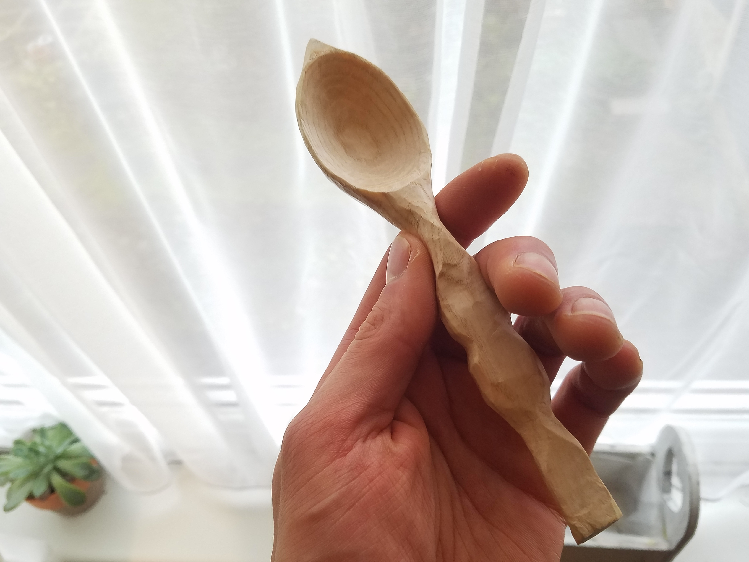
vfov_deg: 53.1
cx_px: 374
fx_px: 563
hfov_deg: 67.3
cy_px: 281
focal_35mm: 26
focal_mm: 4.2
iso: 160
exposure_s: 1/40
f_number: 1.7
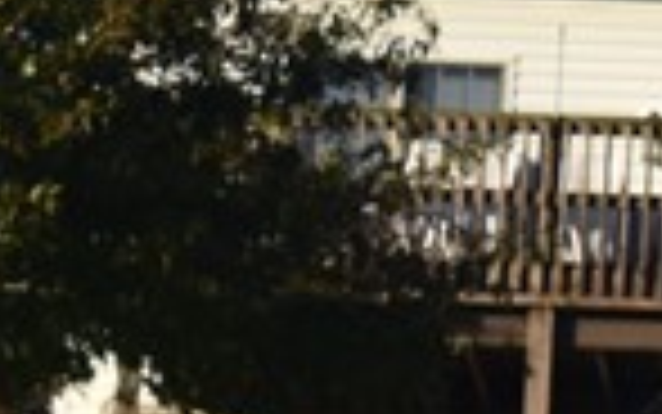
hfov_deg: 3.8
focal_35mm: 542
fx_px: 9782
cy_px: -742
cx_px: 1387
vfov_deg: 2.4
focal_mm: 48
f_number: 10
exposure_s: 1/400
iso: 200
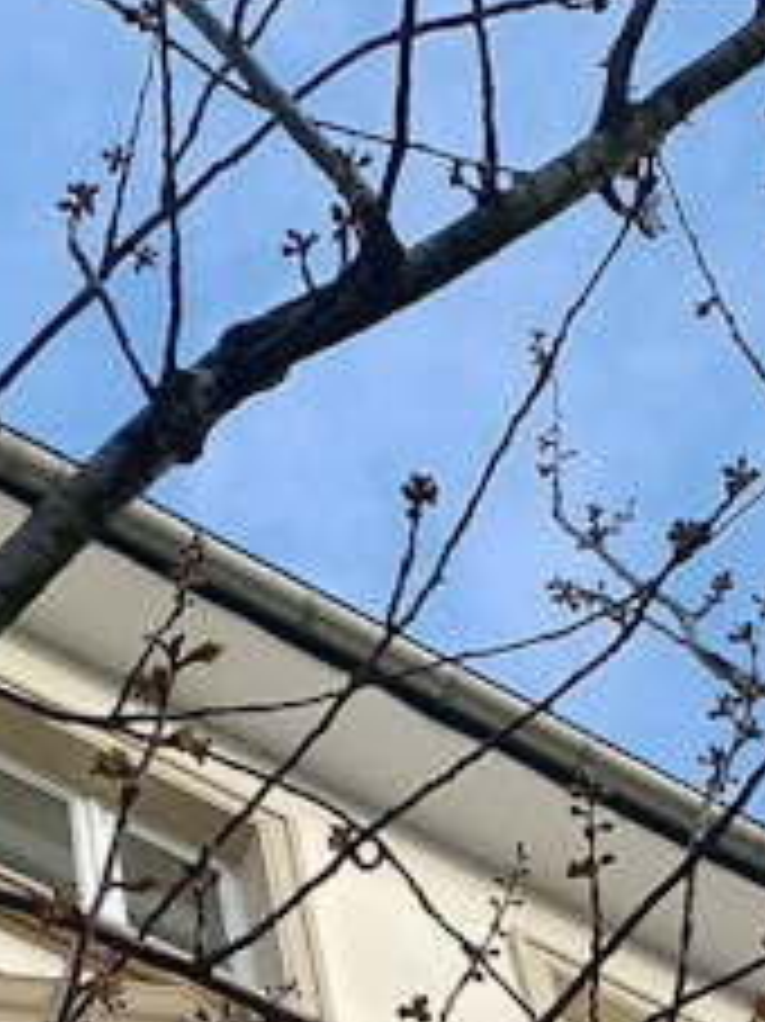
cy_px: 518
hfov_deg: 15.4
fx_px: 2595
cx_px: 1166
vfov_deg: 22.3
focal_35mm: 88
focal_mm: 4.71
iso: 100
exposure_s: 1/271
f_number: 1.7
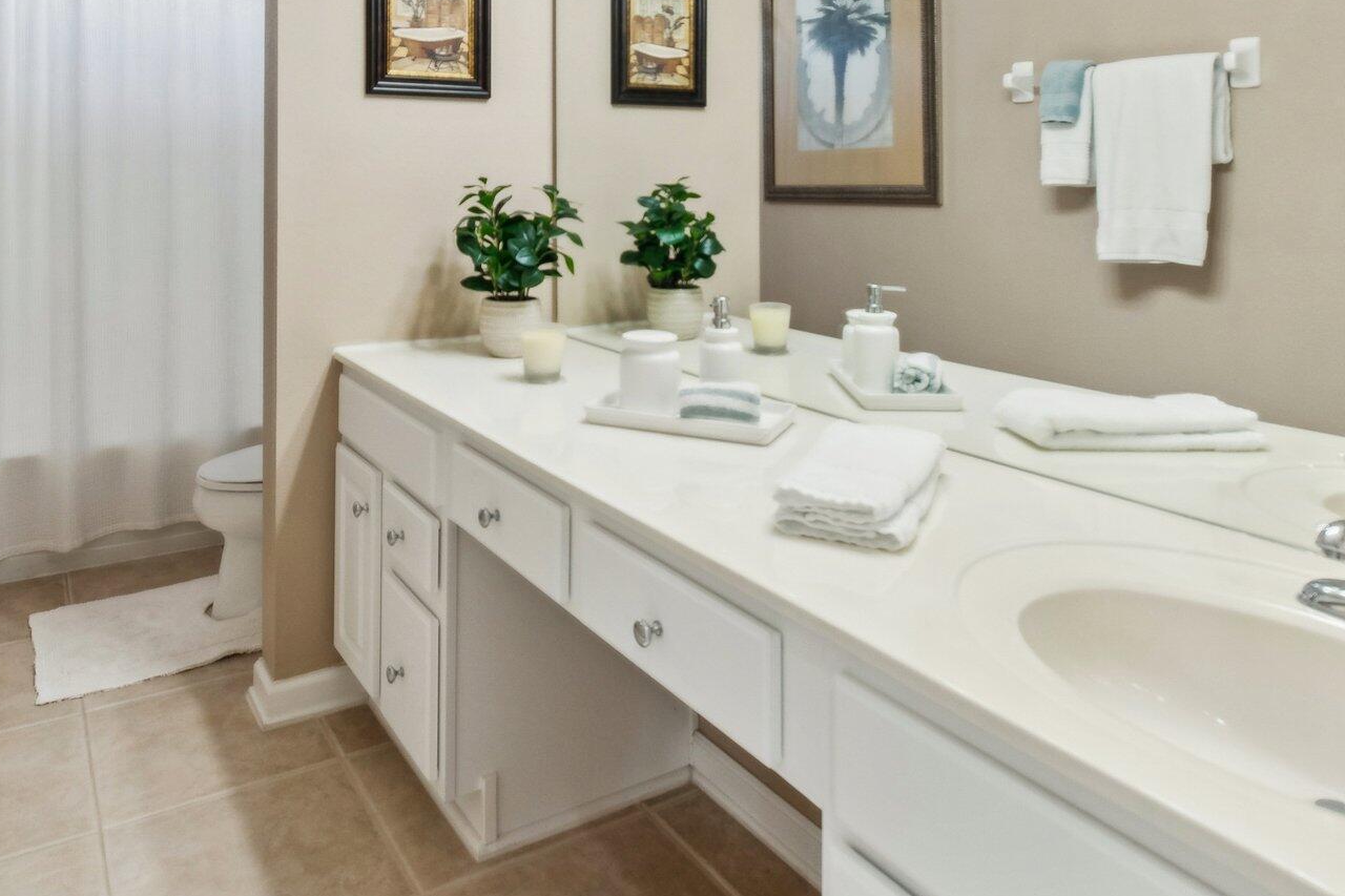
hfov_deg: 73.3
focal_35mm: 24
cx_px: 572
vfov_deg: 50.1
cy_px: 183
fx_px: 896
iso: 800
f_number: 8
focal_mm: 10
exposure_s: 1/25
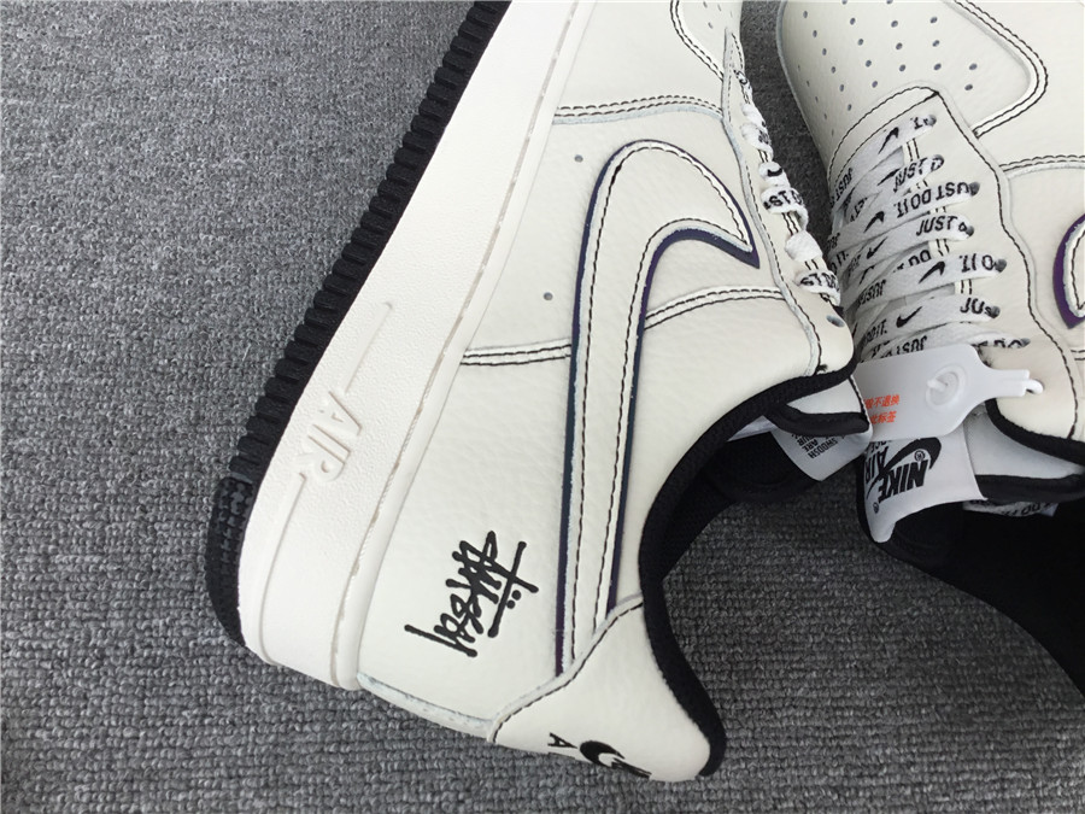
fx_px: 972
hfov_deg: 58.4
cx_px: 542
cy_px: 407
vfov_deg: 45.4
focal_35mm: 31
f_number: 2.4
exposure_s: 1/452
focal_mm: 3.3
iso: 25
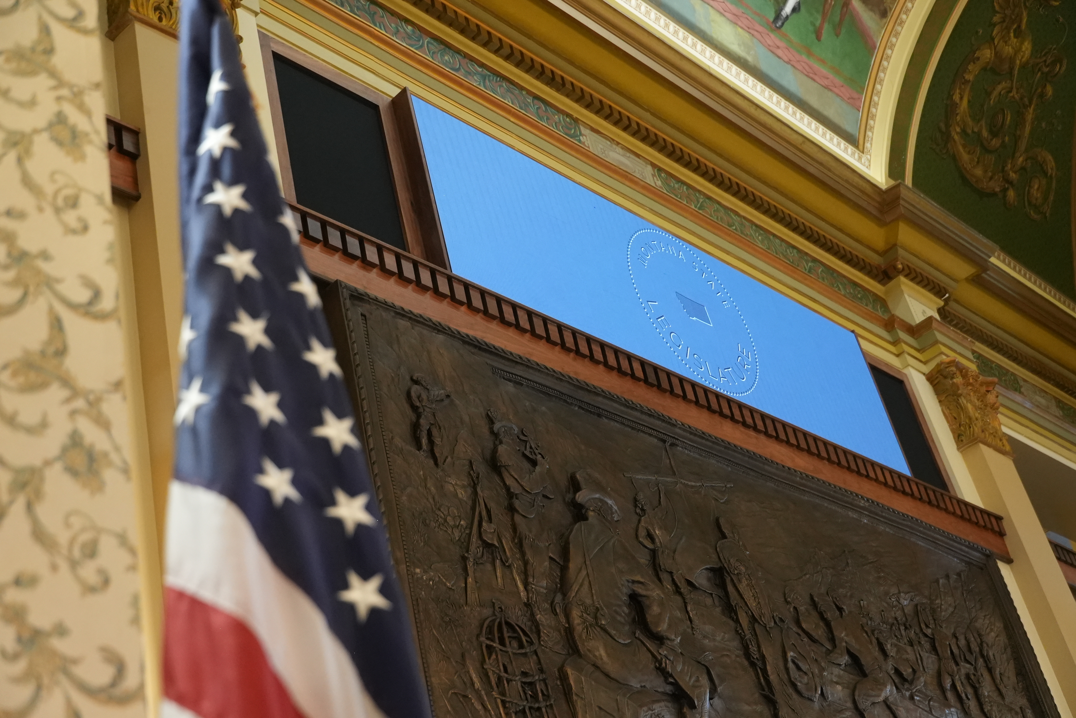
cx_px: 538
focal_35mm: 49
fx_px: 1465
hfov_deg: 40.3
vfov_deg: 27.6
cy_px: 359
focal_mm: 49
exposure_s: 1/160
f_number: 4
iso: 8000
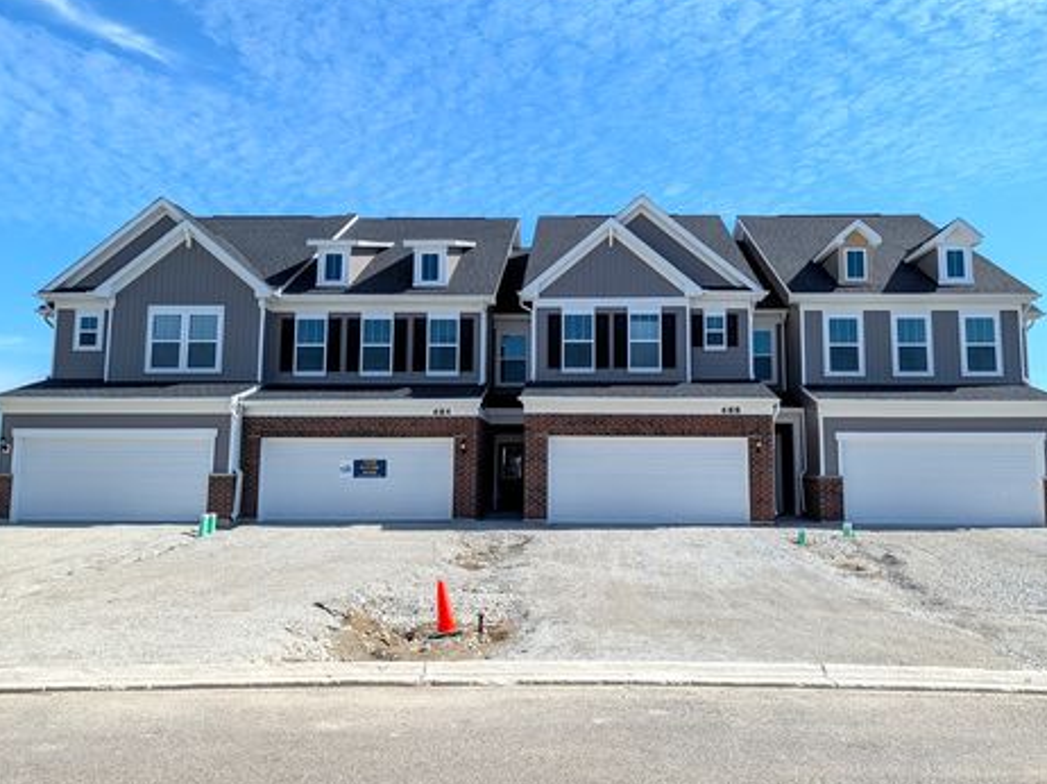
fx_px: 786
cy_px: 391
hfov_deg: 67.3
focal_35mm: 26
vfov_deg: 53.0
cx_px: 544
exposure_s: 1/7194
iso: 19
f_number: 1.68
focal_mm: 6.9
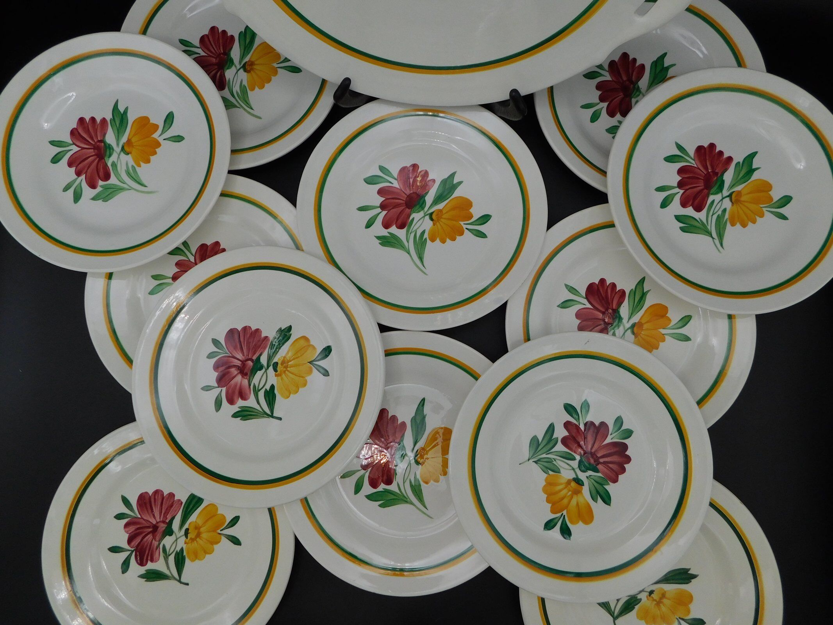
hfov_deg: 73.9
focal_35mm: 23
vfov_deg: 58.9
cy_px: 312
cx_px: 416
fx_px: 554
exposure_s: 1/320
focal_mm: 4
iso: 125
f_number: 3
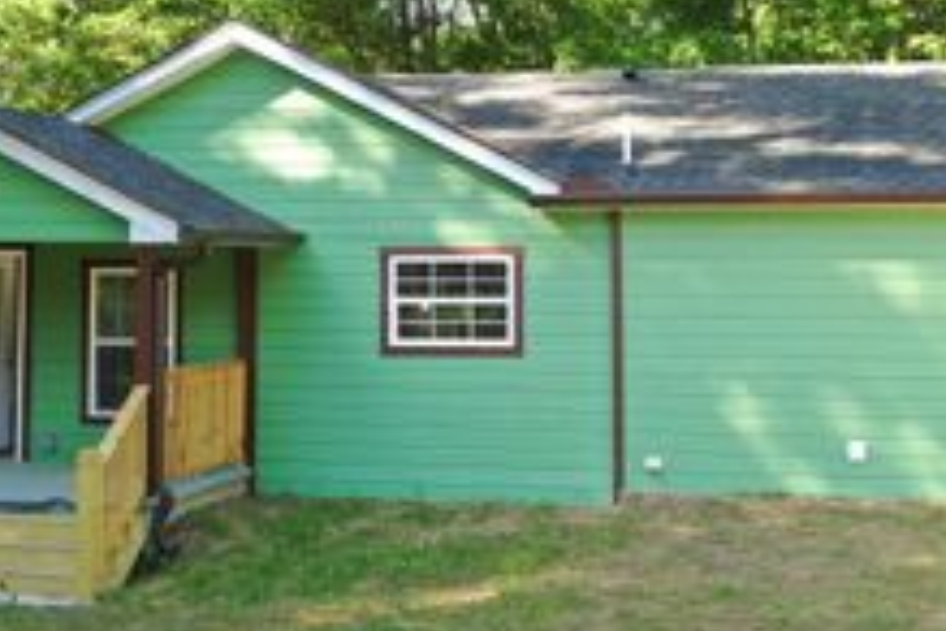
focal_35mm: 64
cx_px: 549
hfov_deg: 31.4
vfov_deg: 21.2
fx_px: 1682
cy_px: 214
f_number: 4
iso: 100
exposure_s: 1/80
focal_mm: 10.26
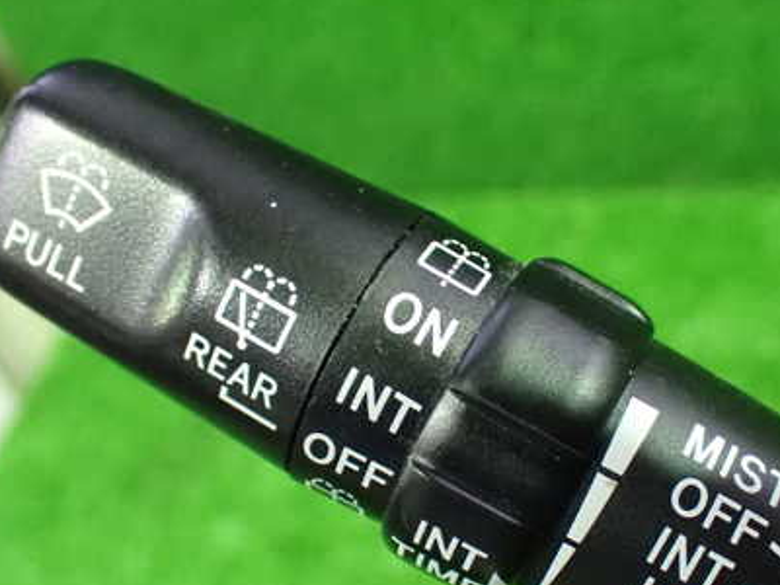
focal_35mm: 54
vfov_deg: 26.9
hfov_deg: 35.4
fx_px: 1217
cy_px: 382
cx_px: 474
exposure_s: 1/40
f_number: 2.5
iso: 1600
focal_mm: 6.37
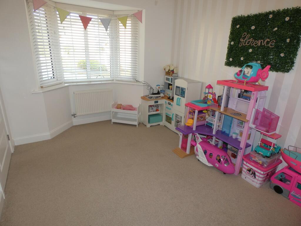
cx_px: 150
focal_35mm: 20
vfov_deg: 66.0
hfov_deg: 81.7
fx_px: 174
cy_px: 113
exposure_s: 1/60
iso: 100
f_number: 2.8
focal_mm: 3.6
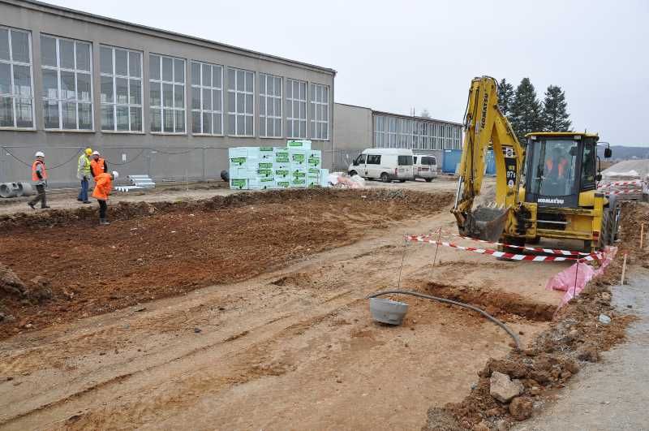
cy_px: 216
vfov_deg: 47.8
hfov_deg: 67.5
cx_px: 324
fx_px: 486
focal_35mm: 27
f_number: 8
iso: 200
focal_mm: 18
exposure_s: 1/250
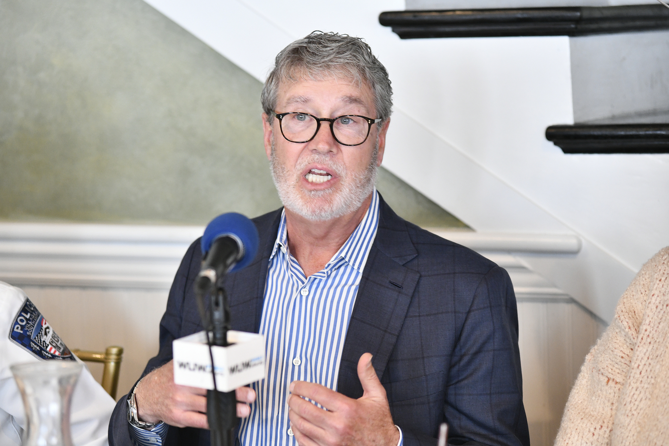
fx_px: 2323
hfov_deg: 16.4
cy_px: 223
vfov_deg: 11.0
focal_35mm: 125
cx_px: 334
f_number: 4
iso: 2500
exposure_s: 1/100
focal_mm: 125
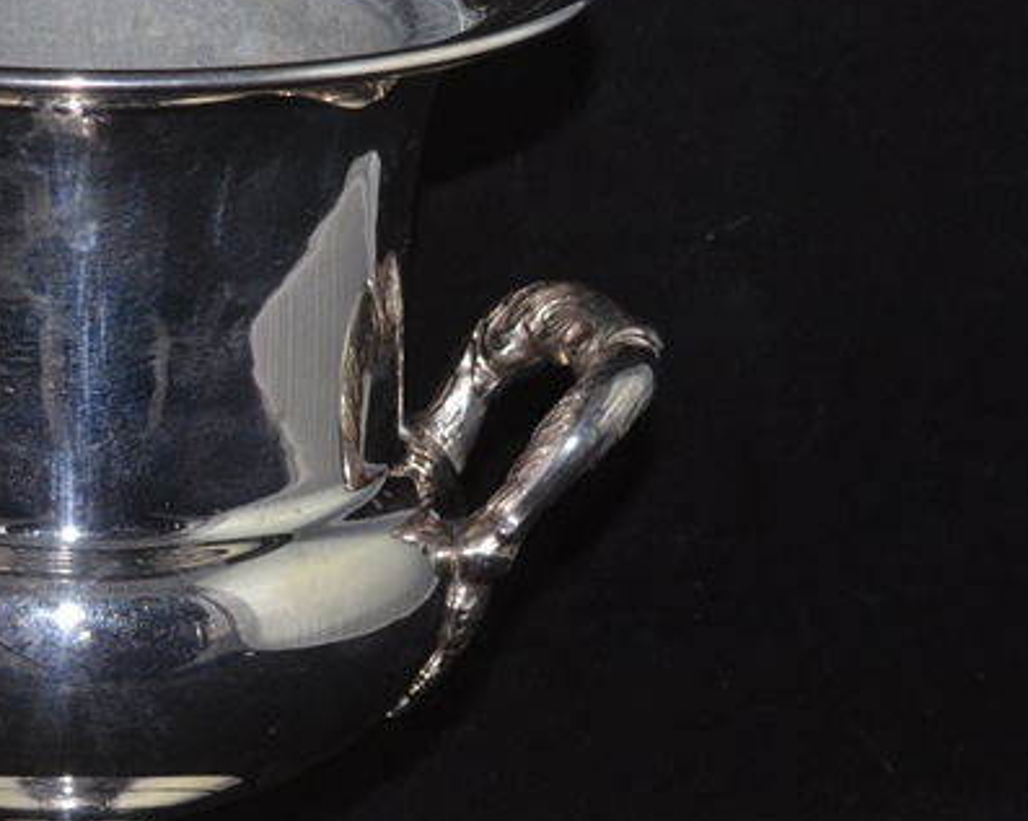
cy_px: 455
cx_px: 41
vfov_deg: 10.9
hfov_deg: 13.4
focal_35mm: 142
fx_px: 4317
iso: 100
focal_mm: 40
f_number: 8
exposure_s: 1/60
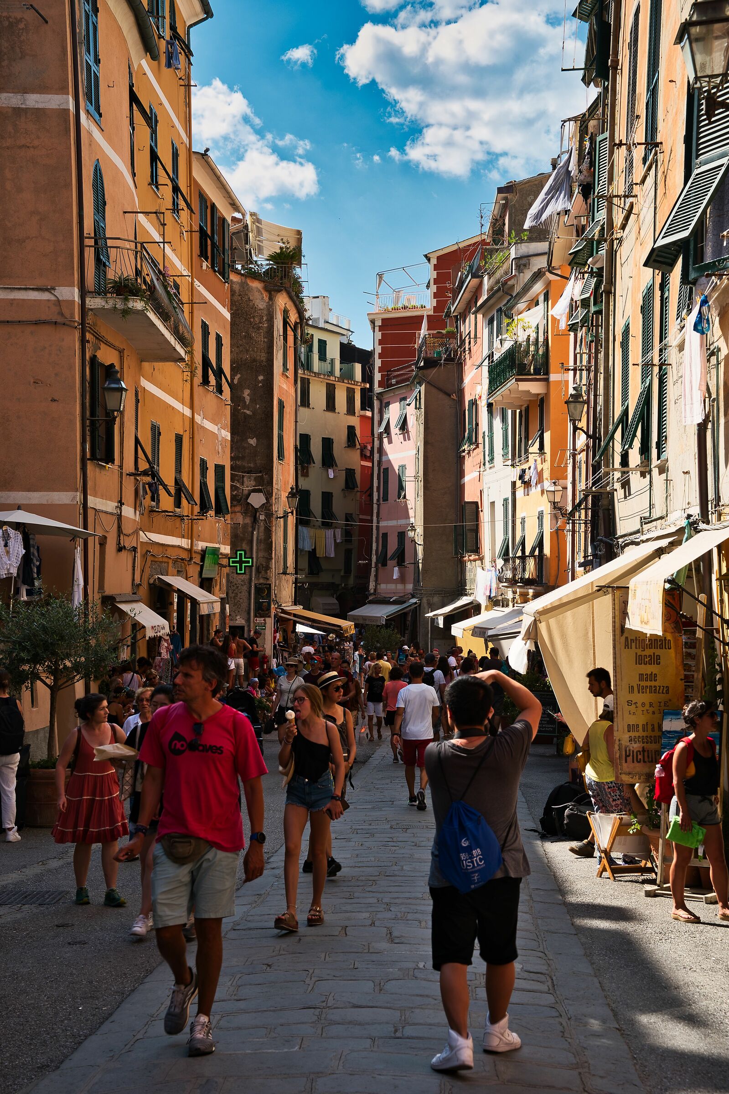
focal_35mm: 54
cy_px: 547
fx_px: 1641
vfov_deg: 36.9
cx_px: 364
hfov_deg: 25.0
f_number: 9
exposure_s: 1/100
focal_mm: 54
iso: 100
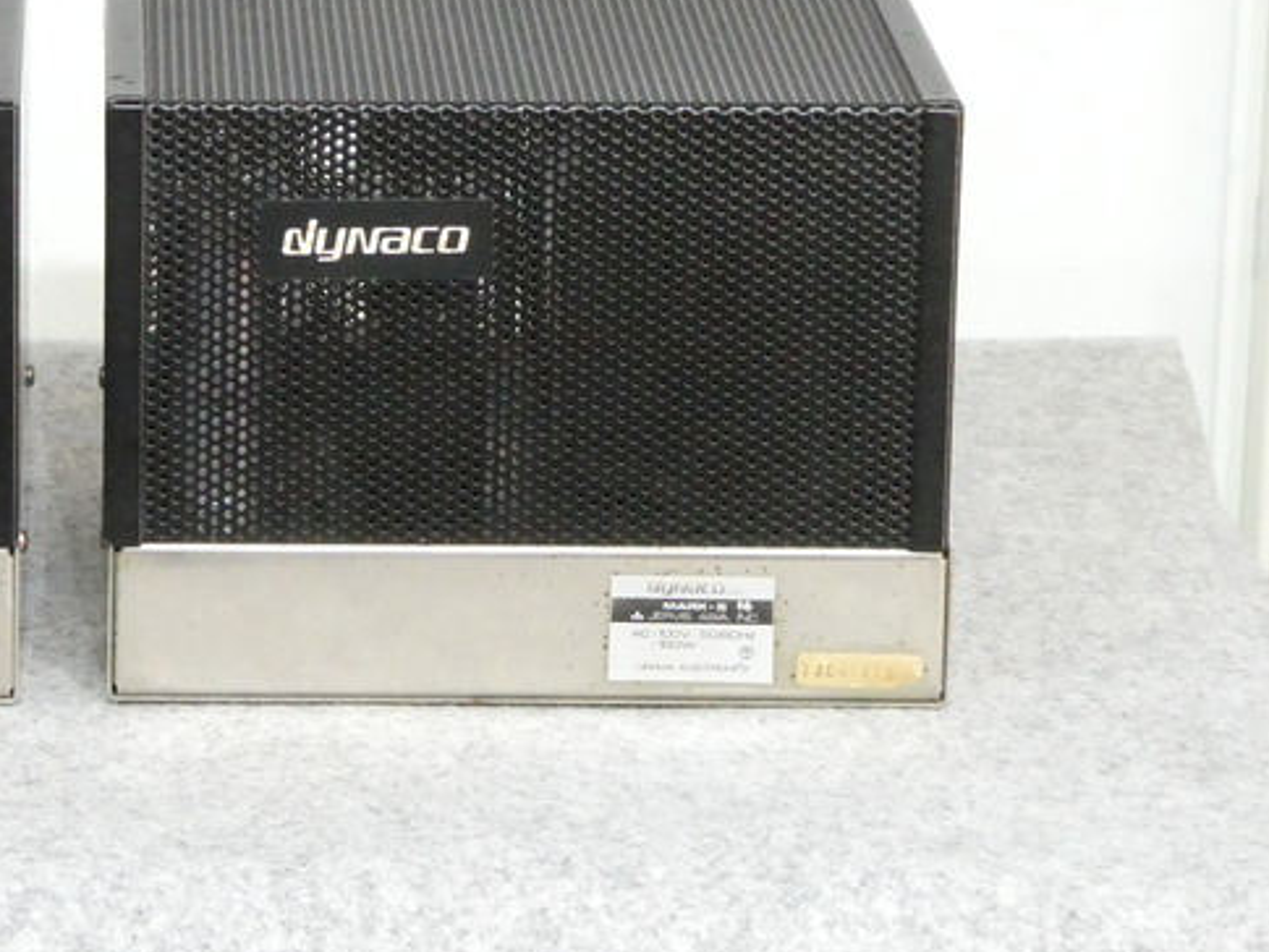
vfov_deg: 7.7
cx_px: 55
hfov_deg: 10.1
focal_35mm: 194
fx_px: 7114
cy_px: 343
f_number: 5
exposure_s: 1/40
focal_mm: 17.5
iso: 1600
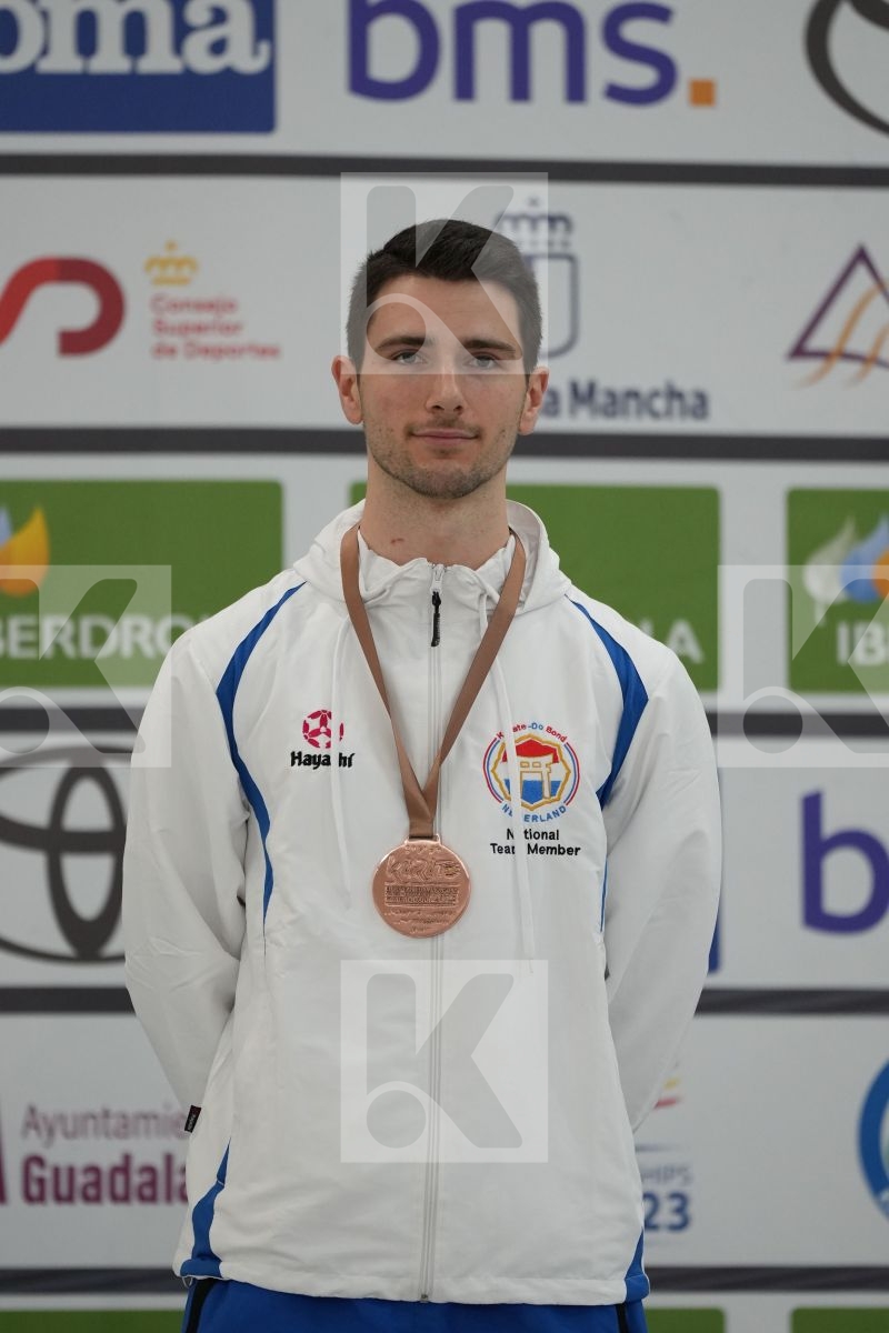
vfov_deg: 6.9
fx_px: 11112
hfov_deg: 4.6
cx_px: 444
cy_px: 666
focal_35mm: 300
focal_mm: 200
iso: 1600
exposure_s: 1/500
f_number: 2.8
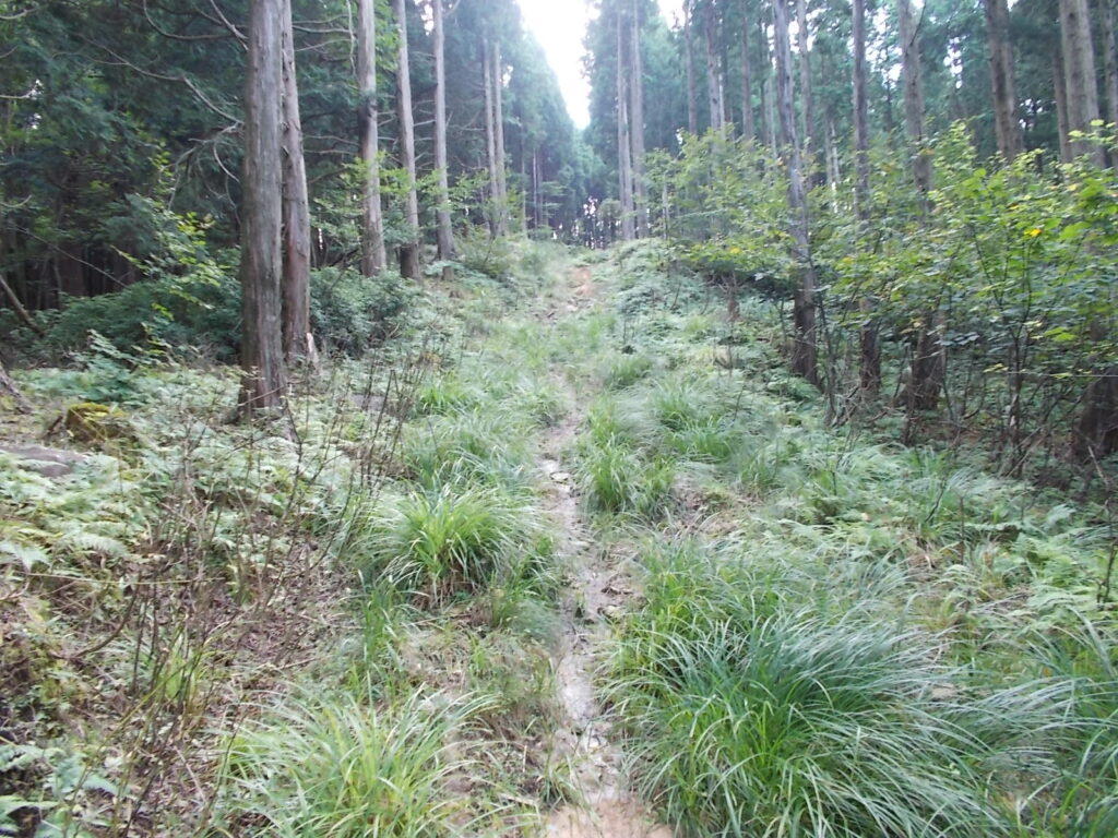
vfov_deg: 53.1
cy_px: 419
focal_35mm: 26
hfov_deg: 67.3
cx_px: 559
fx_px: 840
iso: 125
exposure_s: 1/25
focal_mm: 4.6
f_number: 3.2
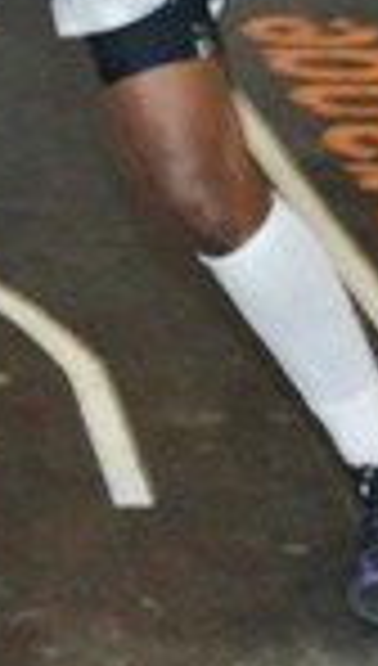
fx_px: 2619
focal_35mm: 148
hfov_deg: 8.0
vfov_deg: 13.9
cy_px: -216
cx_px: -304
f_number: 4.5
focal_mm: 35
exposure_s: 1/125
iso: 800
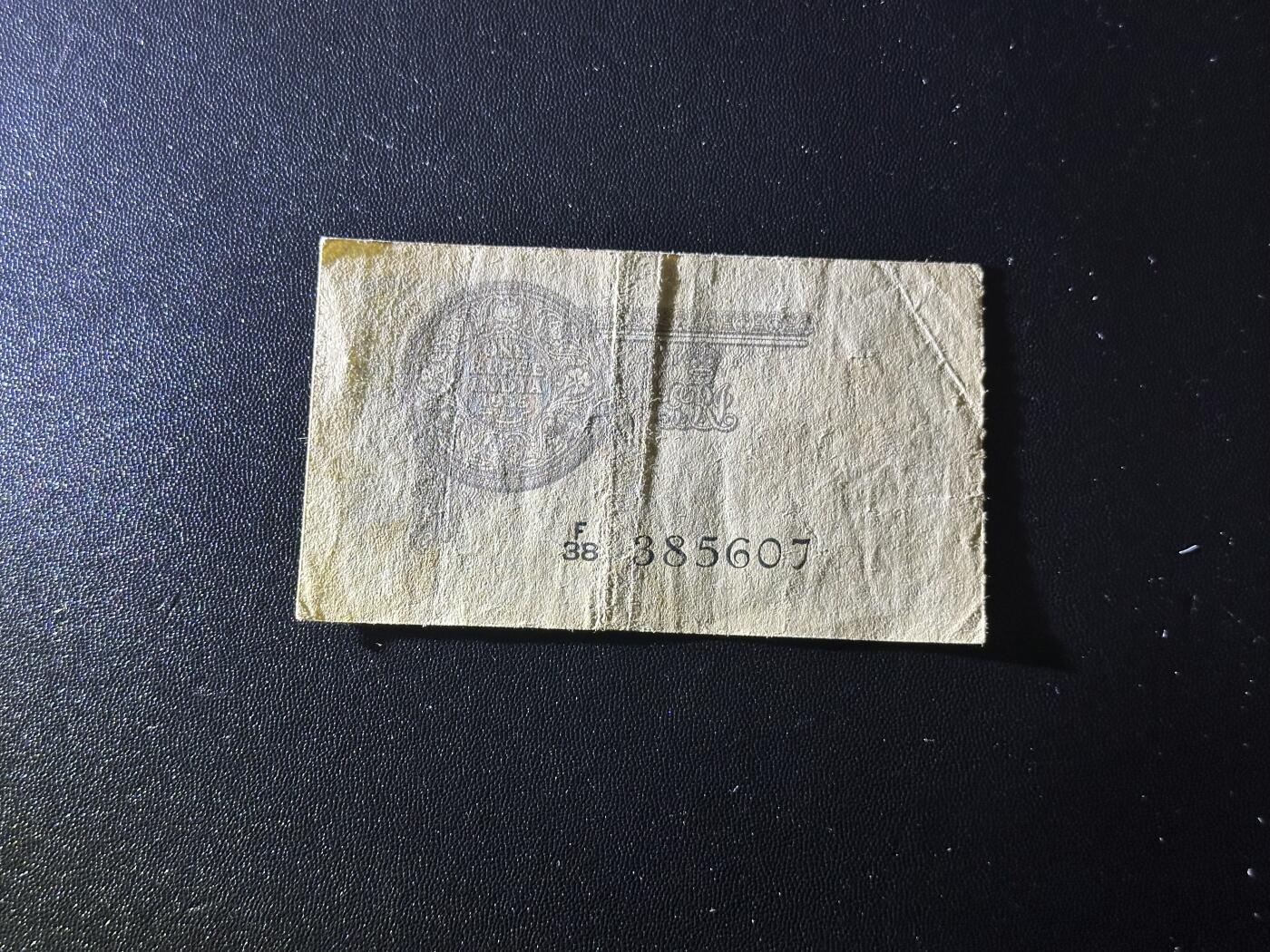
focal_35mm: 48
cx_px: 635
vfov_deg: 30.3
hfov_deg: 39.7
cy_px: 476
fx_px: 1761
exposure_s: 1/50
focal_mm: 6.86
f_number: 1.78
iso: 200
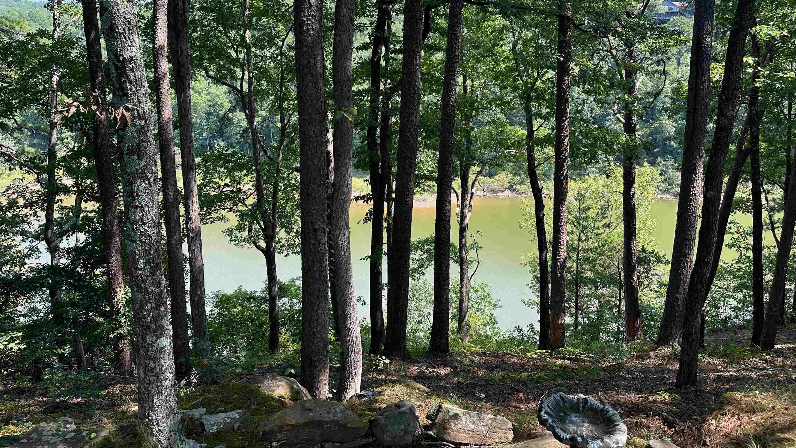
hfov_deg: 69.9
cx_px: 401
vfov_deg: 42.2
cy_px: 144
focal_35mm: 27
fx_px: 570
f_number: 1.78
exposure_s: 1/475
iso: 80
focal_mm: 6.86
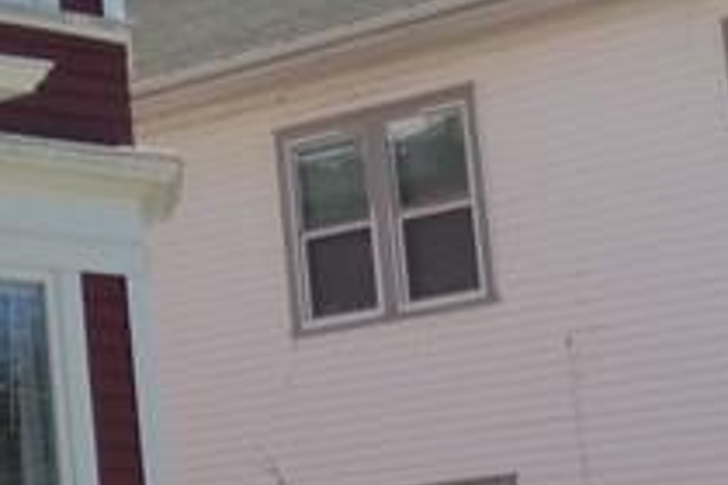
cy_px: -59
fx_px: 3175
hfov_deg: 11.3
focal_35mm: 157
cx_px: -894
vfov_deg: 8.7
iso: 200
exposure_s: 1/800
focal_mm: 5.4
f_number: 4.5
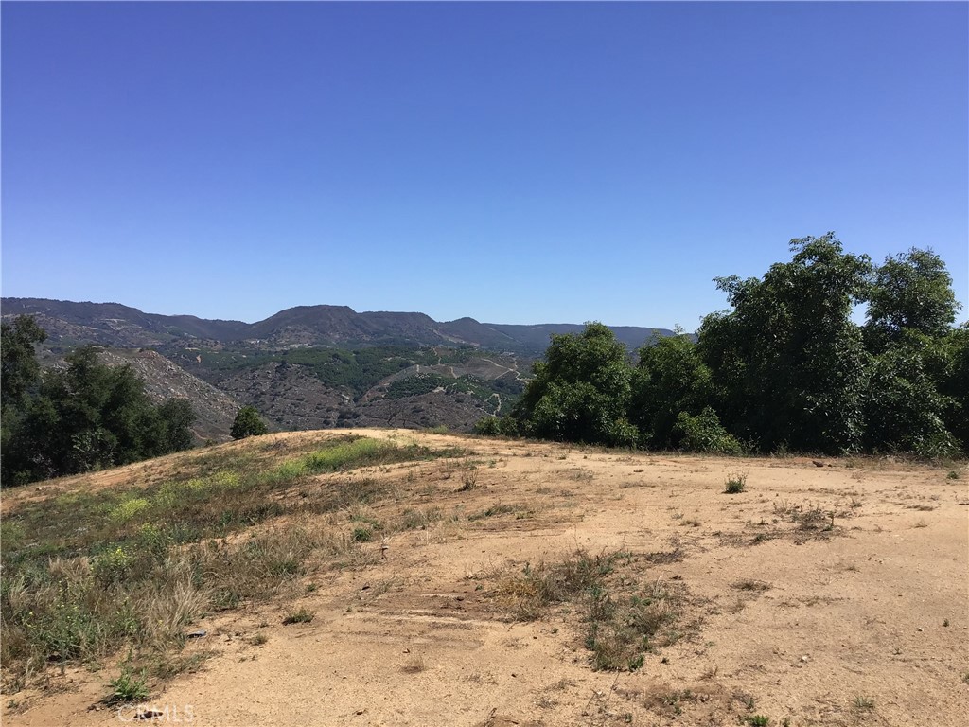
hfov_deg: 58.4
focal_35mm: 31
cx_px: 484
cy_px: 364
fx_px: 868
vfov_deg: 45.4
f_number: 2.4
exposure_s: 1/1431
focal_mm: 3.3
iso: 25
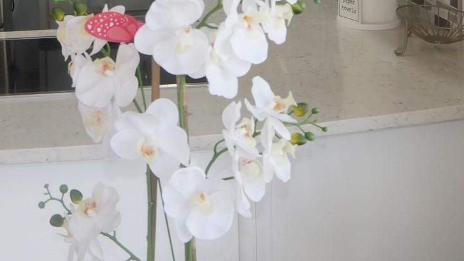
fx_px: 825
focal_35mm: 67
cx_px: 135
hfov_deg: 31.1
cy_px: -110
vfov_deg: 16.6
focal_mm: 14
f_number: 3.5
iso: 320
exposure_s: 1/60
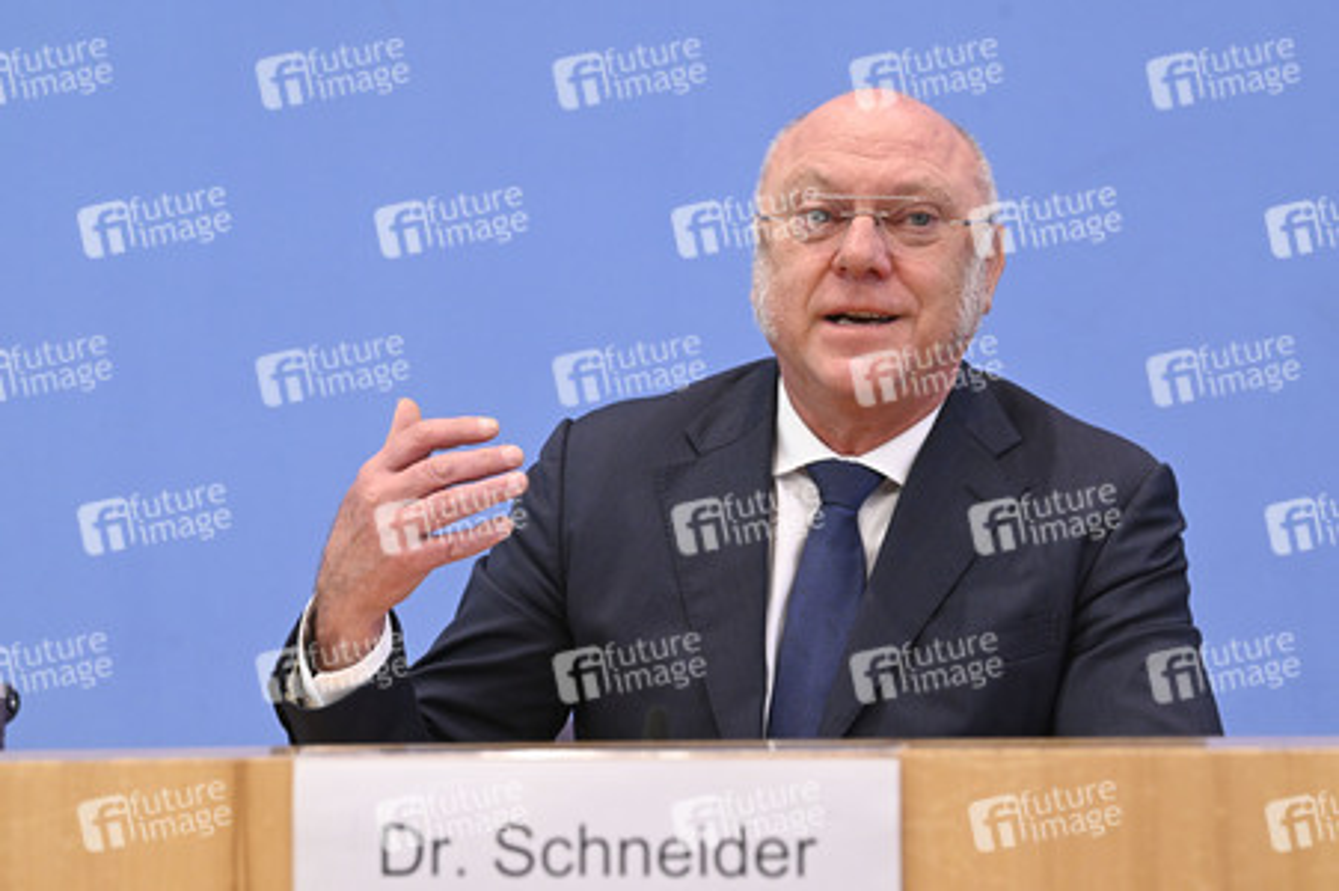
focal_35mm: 90
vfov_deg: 15.2
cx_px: 670
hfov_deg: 22.6
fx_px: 3345
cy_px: 446
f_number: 6.3
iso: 4000
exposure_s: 1/500
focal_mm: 90
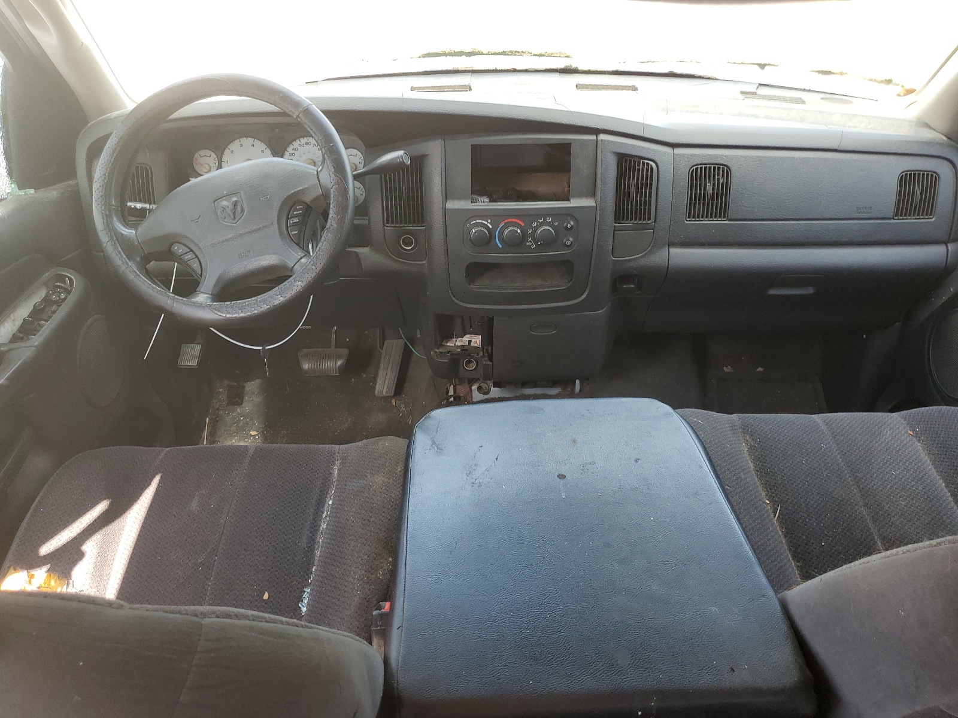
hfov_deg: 67.3
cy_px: 359
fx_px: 720
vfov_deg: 53.1
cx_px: 479
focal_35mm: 26
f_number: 1.5
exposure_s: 1/123
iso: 50
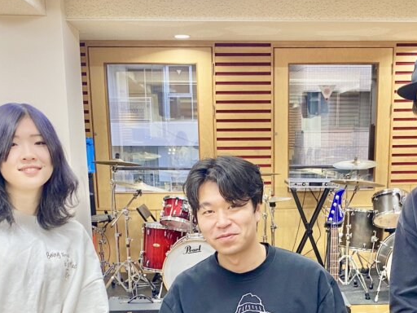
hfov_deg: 36.6
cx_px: 256
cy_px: 302
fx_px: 626
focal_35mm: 52
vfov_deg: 26.7
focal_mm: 4.25
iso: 100
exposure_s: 1/50
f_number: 1.8
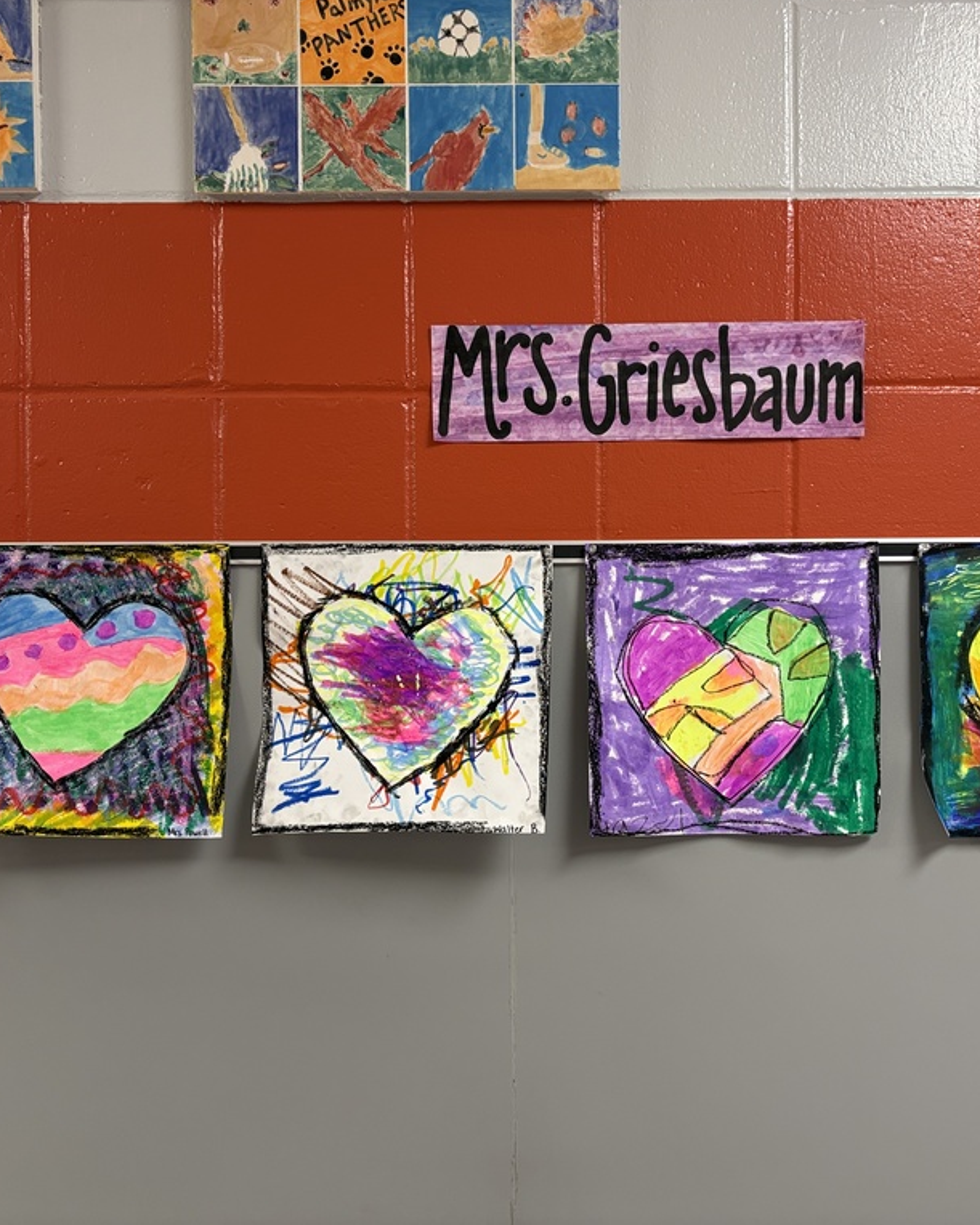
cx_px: 573
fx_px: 1233
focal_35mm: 34
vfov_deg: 52.8
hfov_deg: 43.2
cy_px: 611
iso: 100
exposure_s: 1/60
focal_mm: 5.96
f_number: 1.6
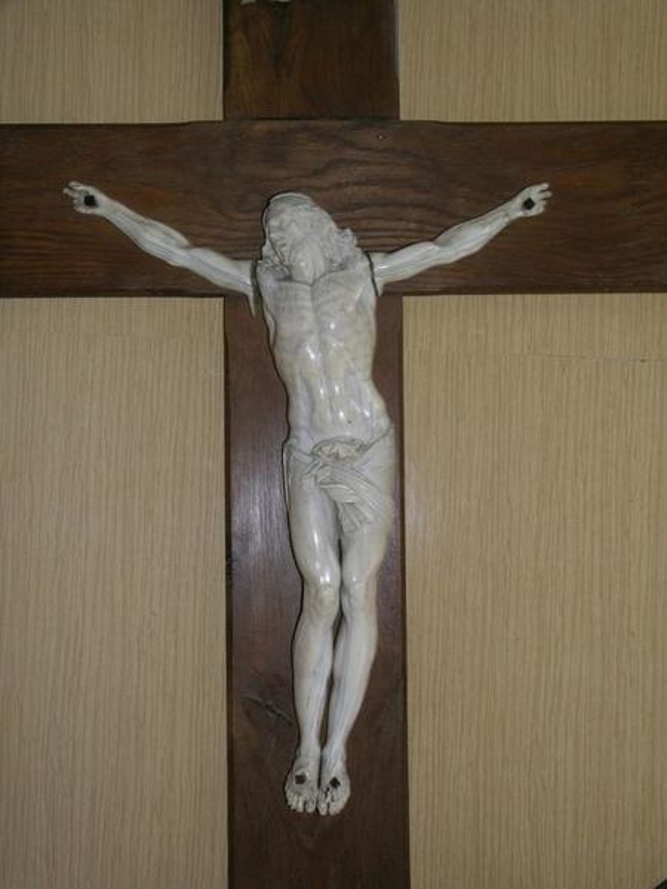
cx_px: 334
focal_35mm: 42
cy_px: 444
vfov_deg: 44.8
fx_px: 1079
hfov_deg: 34.3
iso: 100
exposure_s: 1/30
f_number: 7.2
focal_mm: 8.7
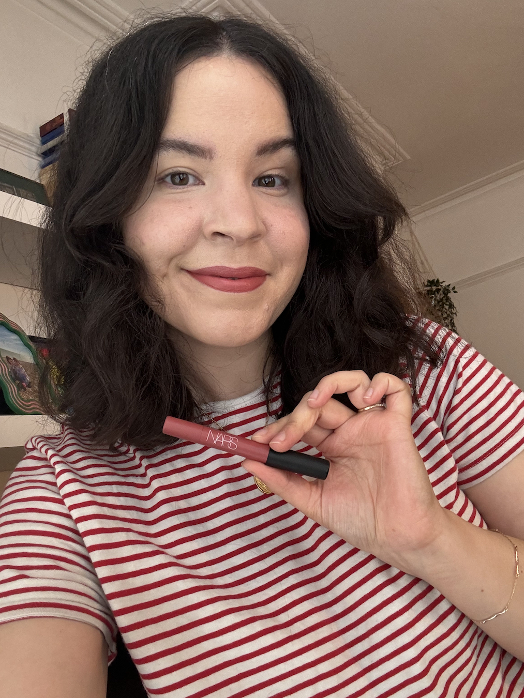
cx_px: 262
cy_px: 349
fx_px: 605
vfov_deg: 60.0
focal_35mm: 30
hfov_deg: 46.8
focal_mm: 2.69
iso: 200
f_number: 1.9
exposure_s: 1/60
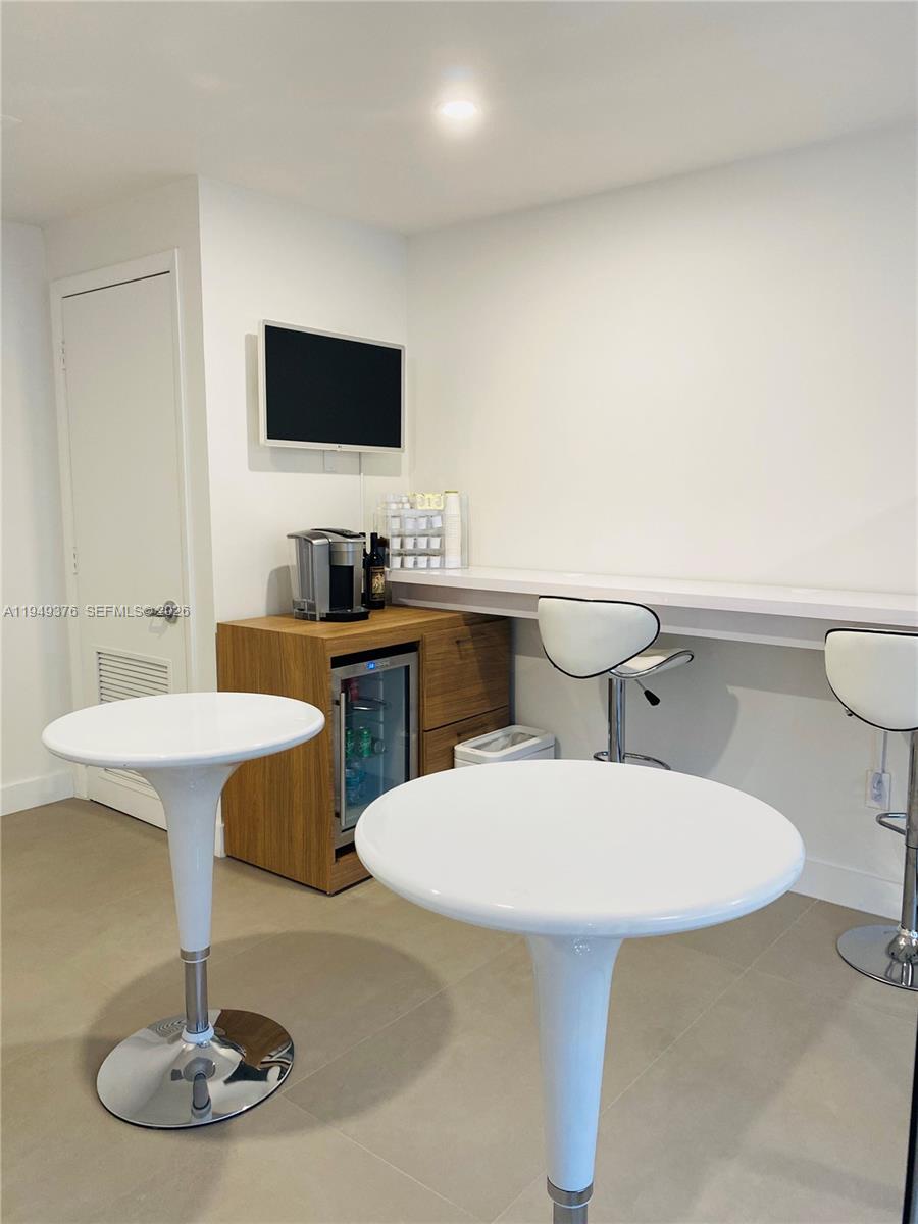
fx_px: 919
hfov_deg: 53.1
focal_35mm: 26
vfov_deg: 67.3
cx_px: 459
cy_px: 612
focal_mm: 4.25
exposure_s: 1/60
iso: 125
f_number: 1.8
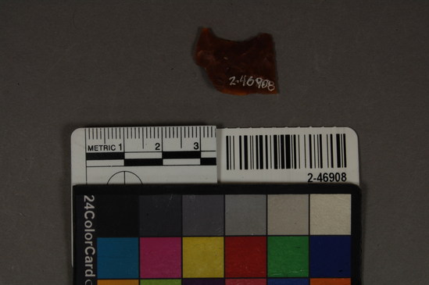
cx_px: 214
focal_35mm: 82
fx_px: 982
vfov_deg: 16.5
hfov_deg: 24.6
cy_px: 142
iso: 200
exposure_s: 1/8
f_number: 29
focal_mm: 55
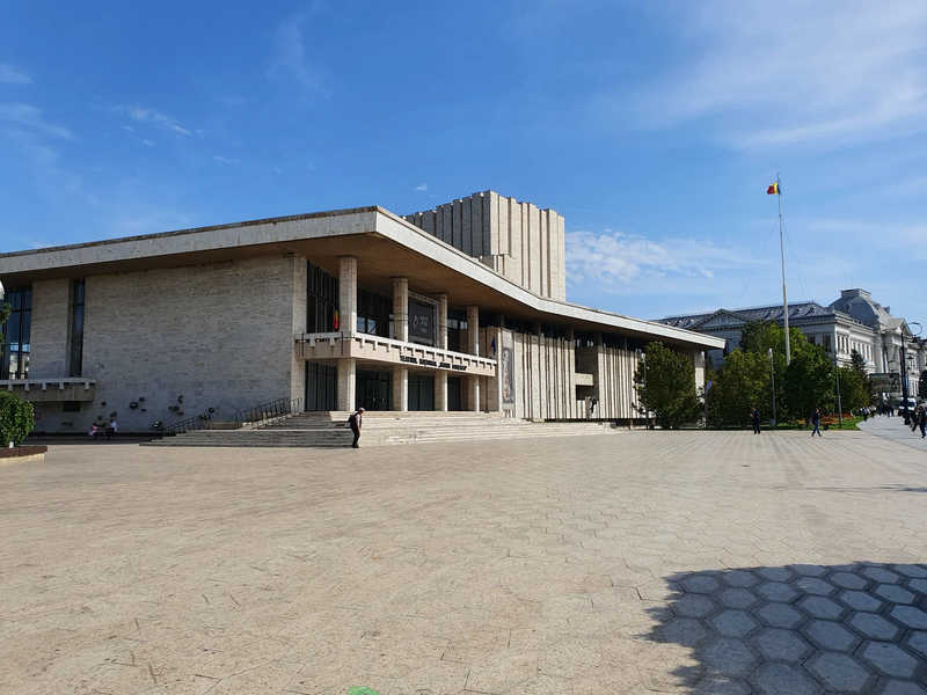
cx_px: 464
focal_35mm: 26
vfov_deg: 53.1
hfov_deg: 67.3
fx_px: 696
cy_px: 348
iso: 50
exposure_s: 1/2096
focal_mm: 4.32
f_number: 2.4
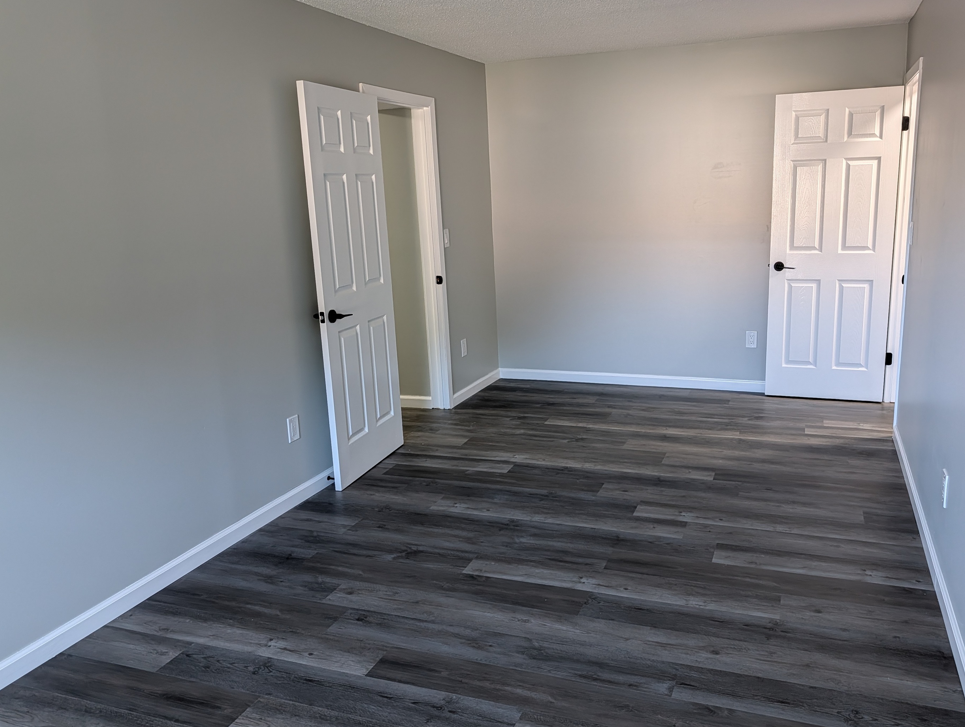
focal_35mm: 27
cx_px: 507
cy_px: 357
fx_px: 754
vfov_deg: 51.5
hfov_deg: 65.2
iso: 144
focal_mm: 6.9
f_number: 1.68
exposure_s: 1/60
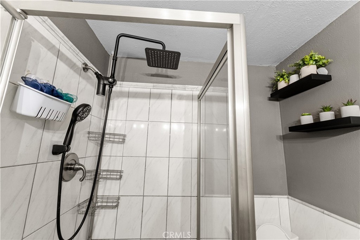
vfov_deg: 77.3
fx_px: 150
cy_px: 120
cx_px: 180
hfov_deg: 100.4
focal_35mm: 15
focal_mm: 10
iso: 640
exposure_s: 1/1.67
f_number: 7.1
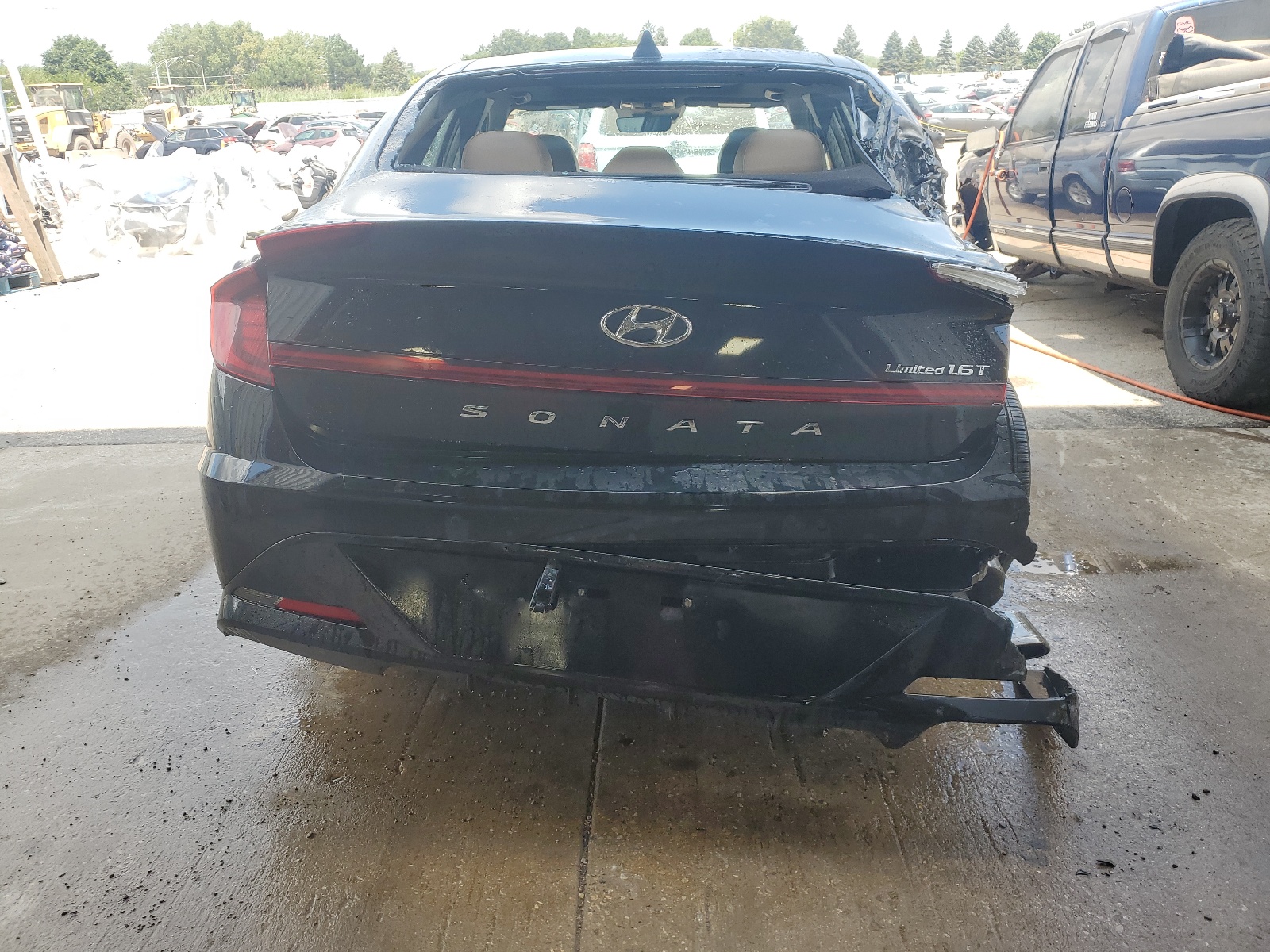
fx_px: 954
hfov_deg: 67.3
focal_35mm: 26
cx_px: 635
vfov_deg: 53.1
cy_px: 476
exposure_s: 1/667
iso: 50
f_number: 1.5
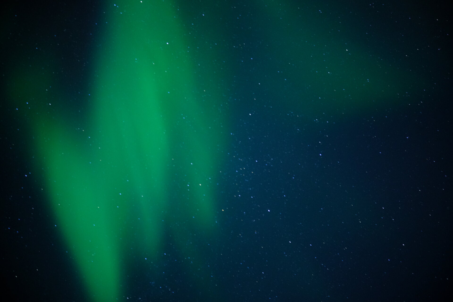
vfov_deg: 32.6
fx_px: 516
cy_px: 151
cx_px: 226
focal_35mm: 41
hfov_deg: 47.4
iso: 2000
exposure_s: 10
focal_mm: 27
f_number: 2.8
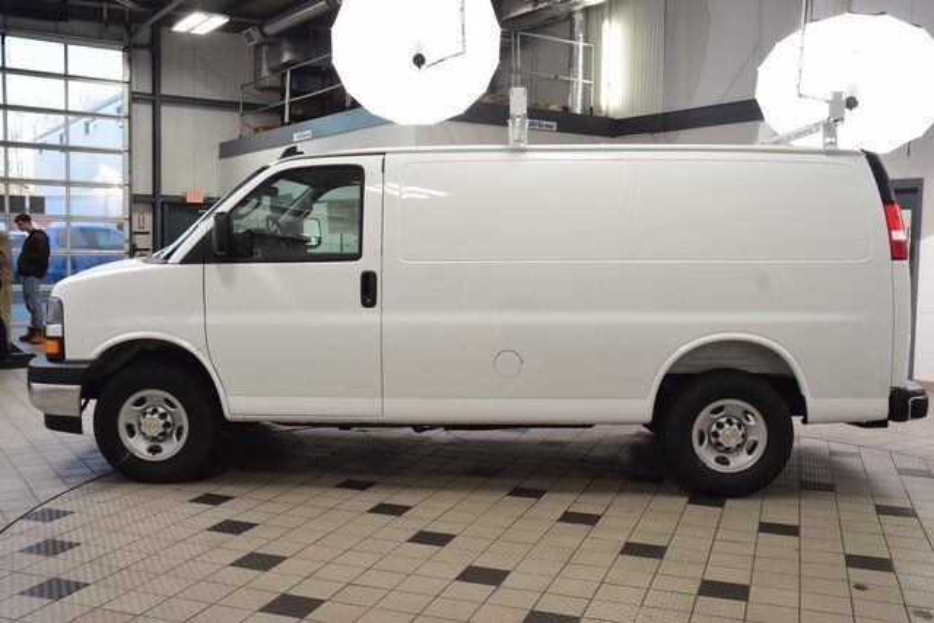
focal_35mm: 36
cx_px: 467
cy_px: 312
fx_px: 934
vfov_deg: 36.9
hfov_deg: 53.1
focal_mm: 24
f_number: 8
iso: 900
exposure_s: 1/60
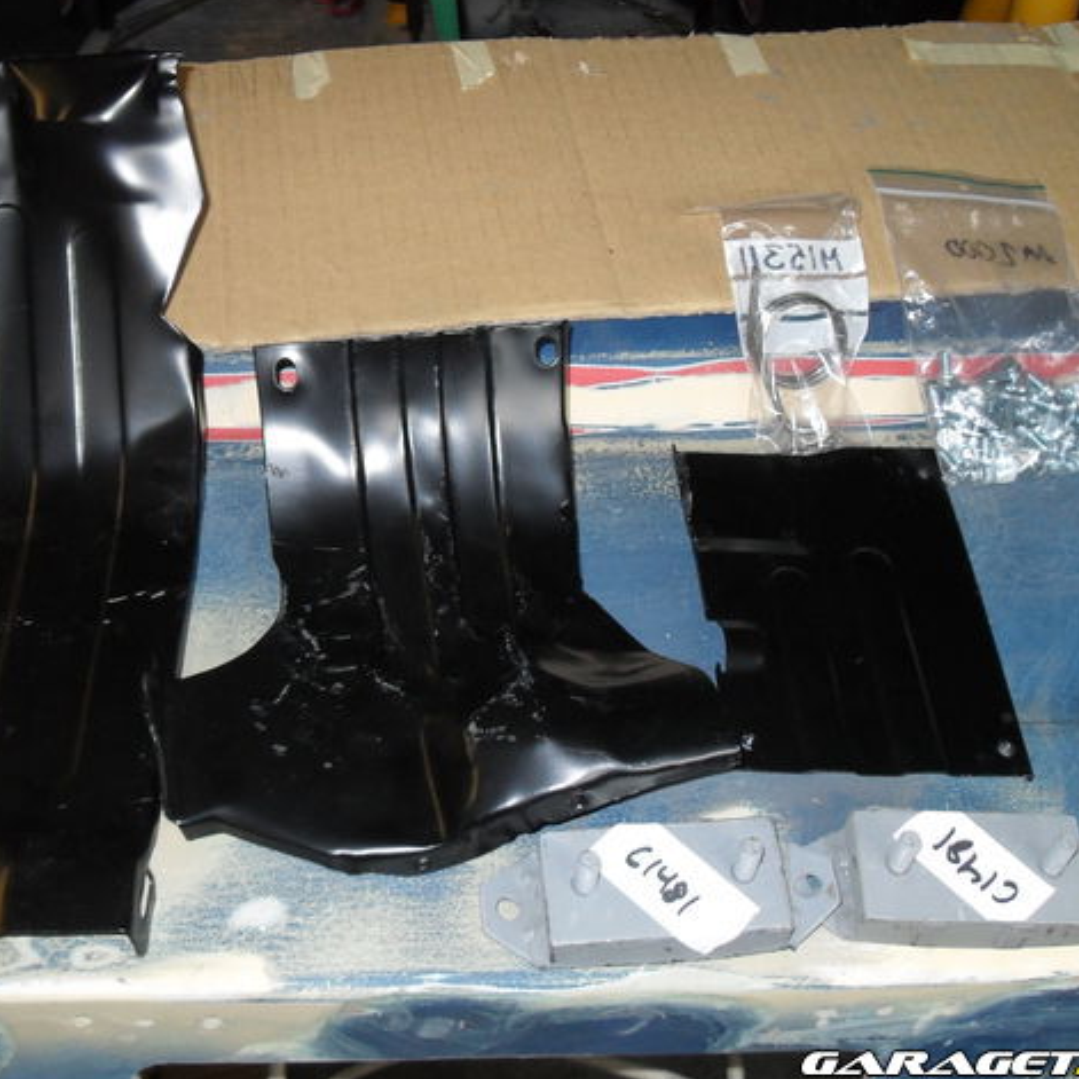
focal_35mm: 42
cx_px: 460
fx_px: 1481
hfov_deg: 39.9
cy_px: 536
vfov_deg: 40.0
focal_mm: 6.2
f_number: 2.8
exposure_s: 1/45
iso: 200
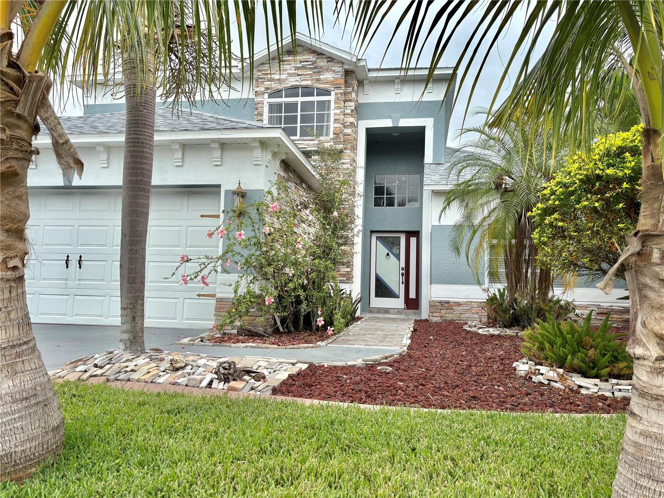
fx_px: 499
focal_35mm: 26
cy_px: 249
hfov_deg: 67.3
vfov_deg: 53.1
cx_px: 332
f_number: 1.6
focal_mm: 5.96
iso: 50
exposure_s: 1/1626
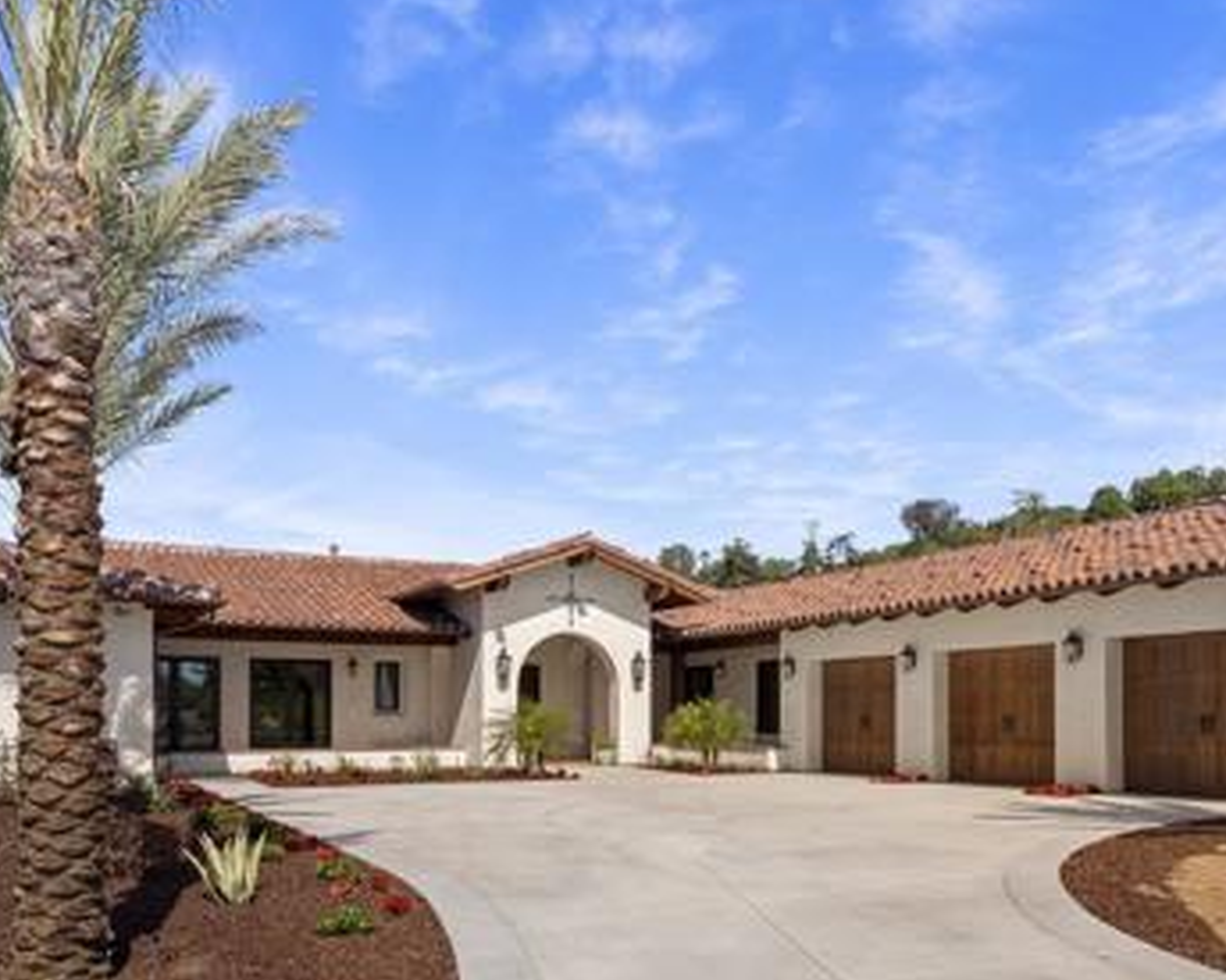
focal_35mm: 28
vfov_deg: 51.5
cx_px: 602
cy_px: 492
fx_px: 1016
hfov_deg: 62.2
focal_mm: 16
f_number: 8
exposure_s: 1/640
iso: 500
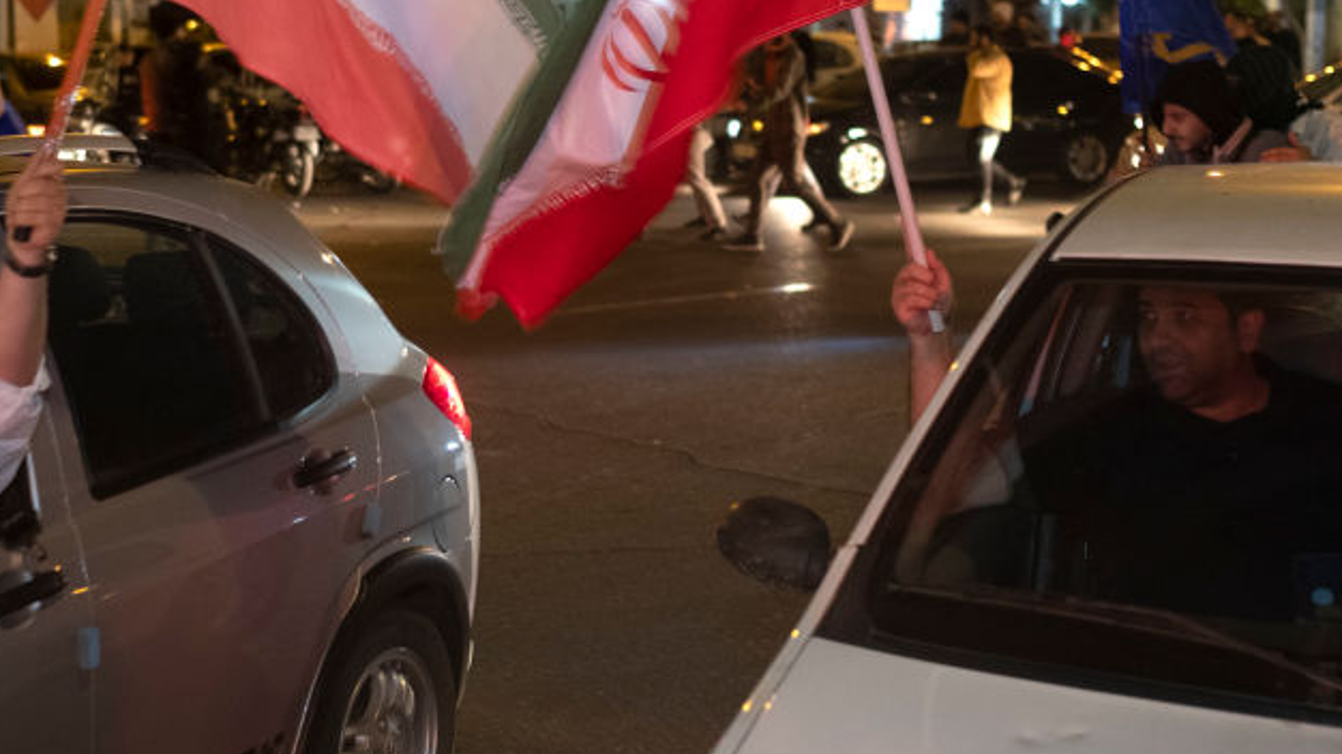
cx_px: 517
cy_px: 245
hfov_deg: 34.7
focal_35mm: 60
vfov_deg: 20.0
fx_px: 2135
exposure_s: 1/40
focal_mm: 23
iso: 1600
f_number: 1.4
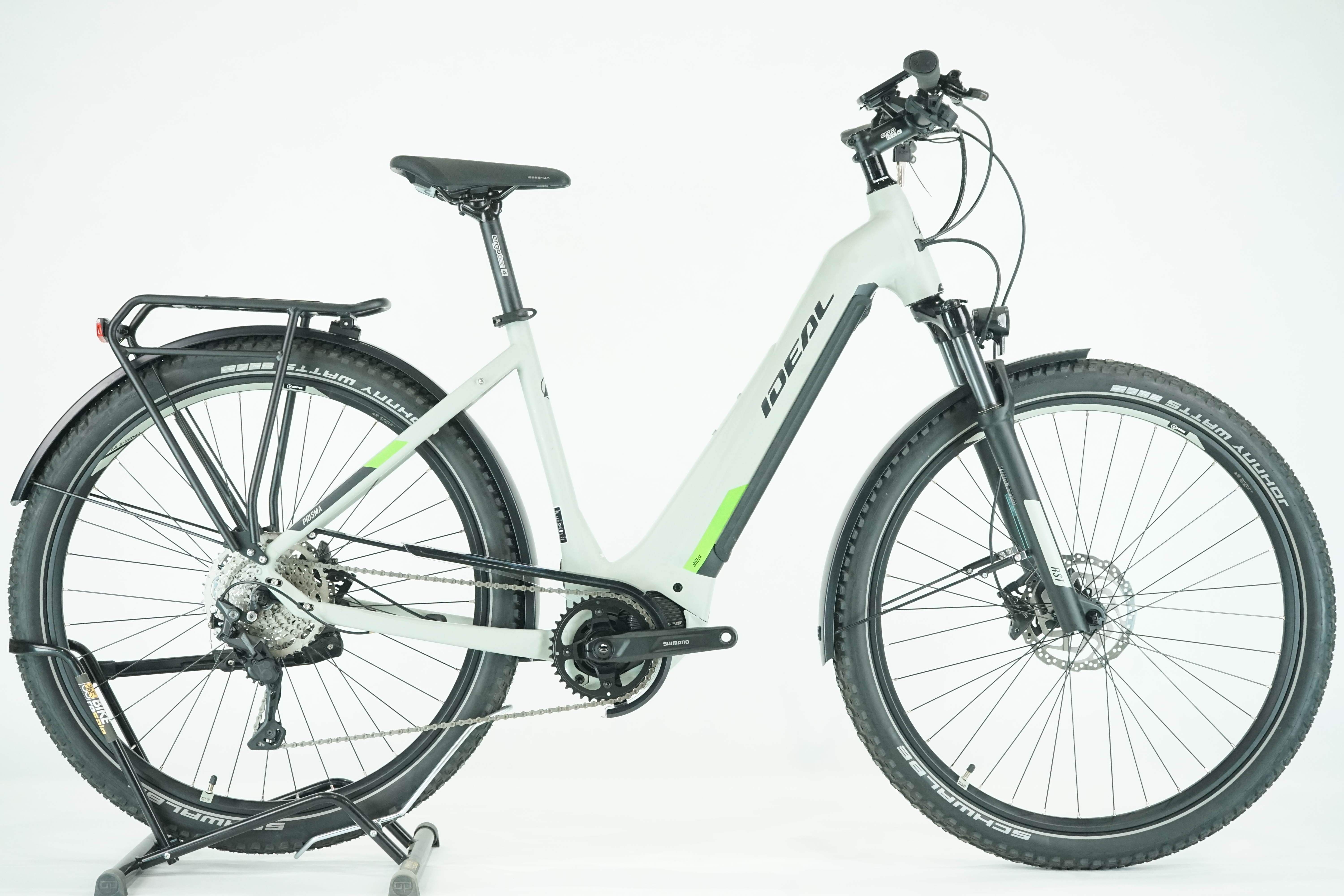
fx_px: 2202
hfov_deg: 33.9
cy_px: 448
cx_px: 672
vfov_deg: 23.0
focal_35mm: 59
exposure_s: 1/200
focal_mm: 59
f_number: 6.3
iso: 3200
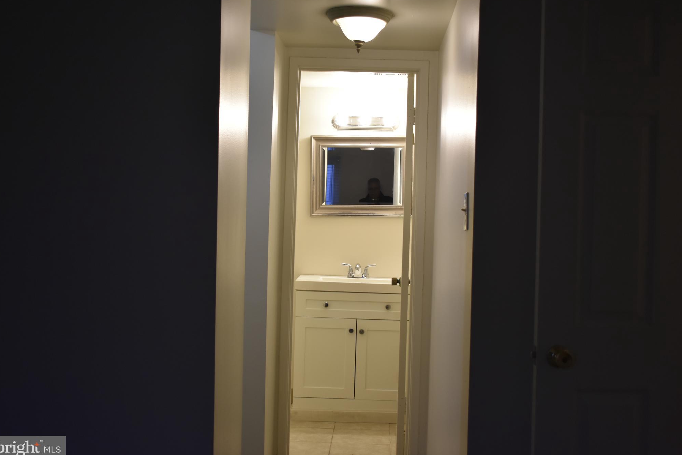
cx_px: 339
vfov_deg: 29.2
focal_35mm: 46
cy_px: 228
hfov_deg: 42.7
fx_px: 871
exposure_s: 1/80
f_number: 4.2
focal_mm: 30
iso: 800
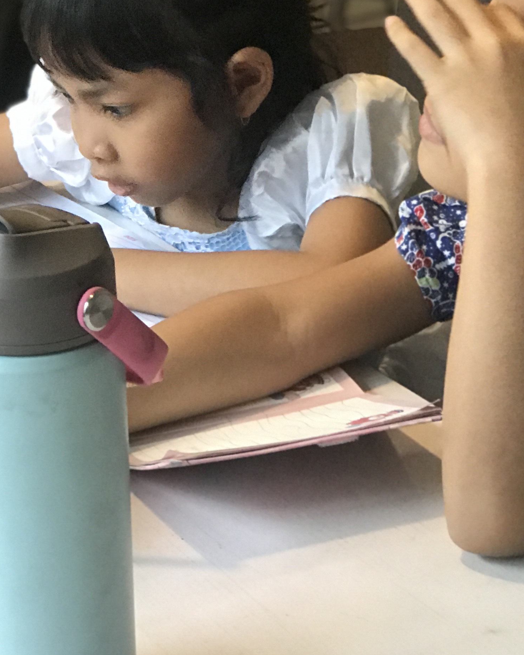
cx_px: 295
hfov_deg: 12.7
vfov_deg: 15.7
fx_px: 2346
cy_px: 61
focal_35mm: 121
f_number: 2.8
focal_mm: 6.6
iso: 160
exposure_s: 1/50
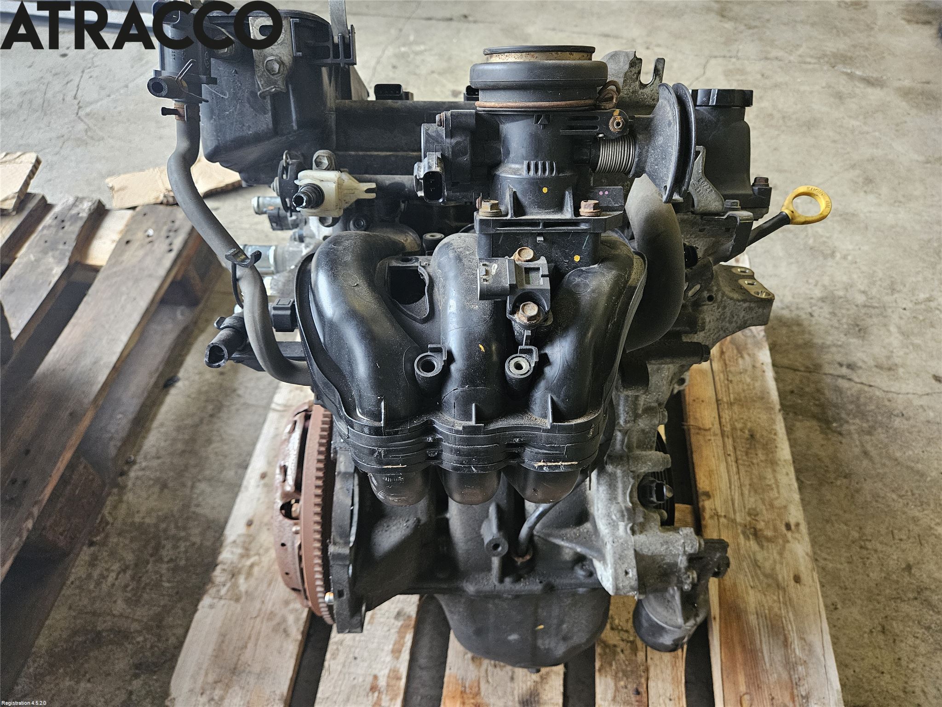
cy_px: 354
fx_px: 626
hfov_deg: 73.9
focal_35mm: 23
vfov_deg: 58.9
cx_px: 471
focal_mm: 5.4
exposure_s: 1/100
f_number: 1.8
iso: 400
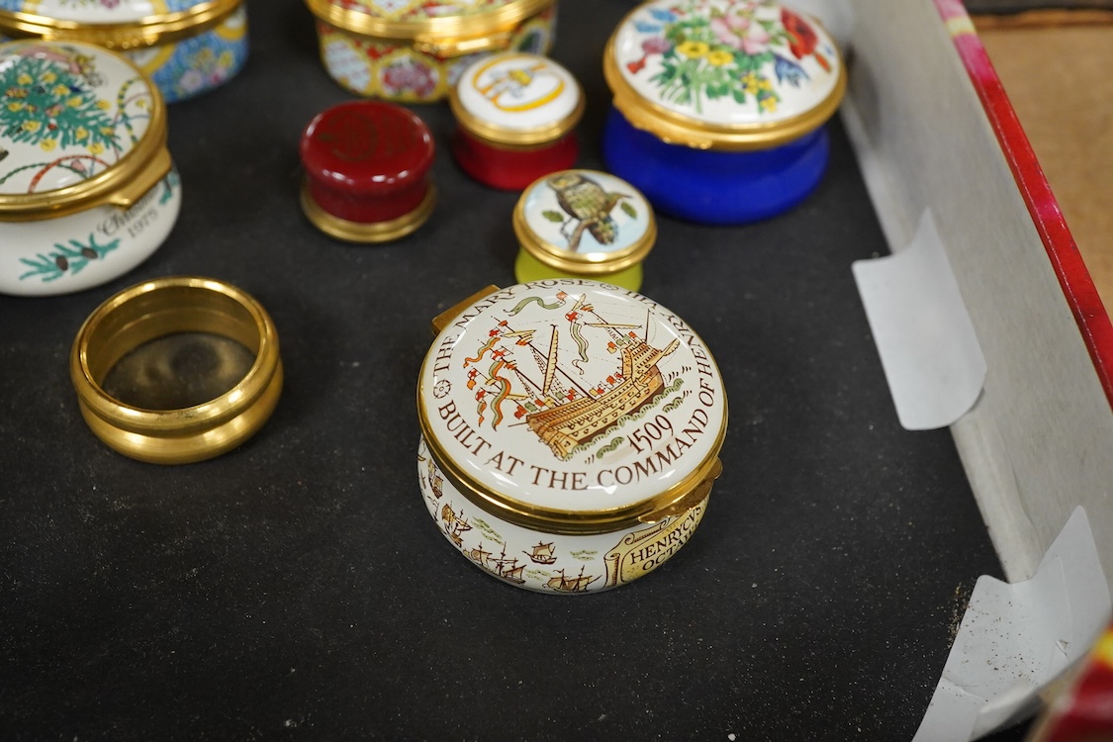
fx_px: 1391
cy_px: 371
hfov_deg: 43.6
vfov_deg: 29.9
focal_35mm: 45
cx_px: 556
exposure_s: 1/100
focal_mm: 30
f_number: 6.3
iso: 2500
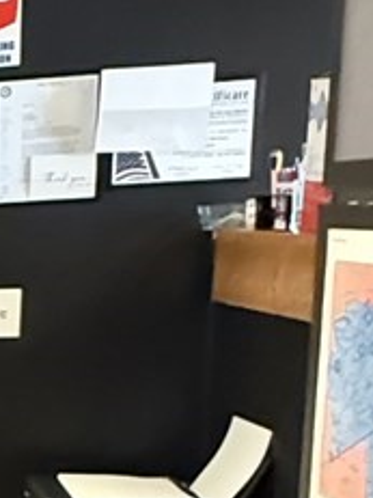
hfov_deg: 11.7
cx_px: -621
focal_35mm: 93
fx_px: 1337
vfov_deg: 20.5
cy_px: 481
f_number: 2.2
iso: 1250
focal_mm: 2.22
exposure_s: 1/60
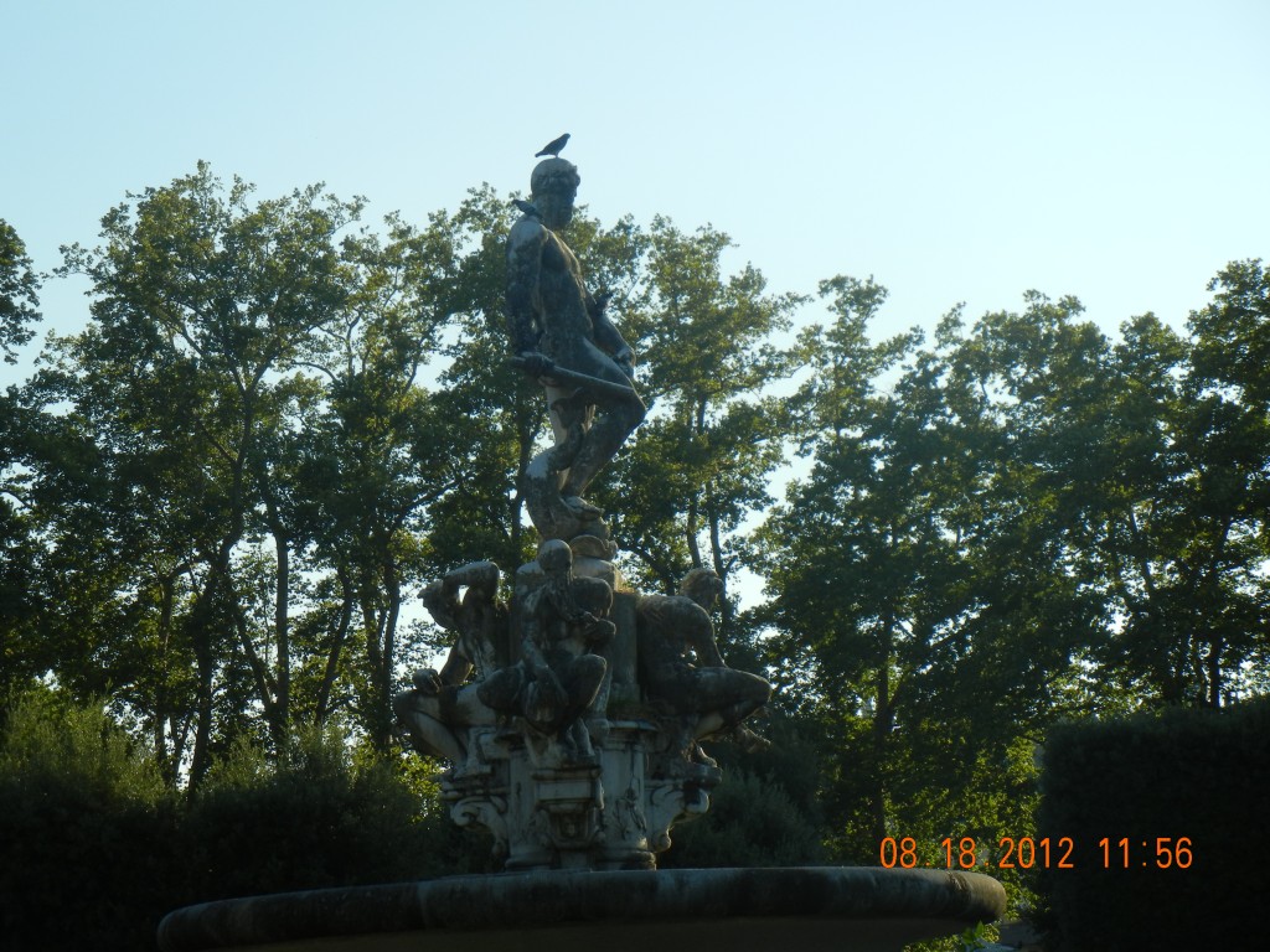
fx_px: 4880
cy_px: 476
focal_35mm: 133
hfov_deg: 14.8
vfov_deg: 11.1
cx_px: 635
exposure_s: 1/651
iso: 160
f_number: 4.6
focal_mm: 24
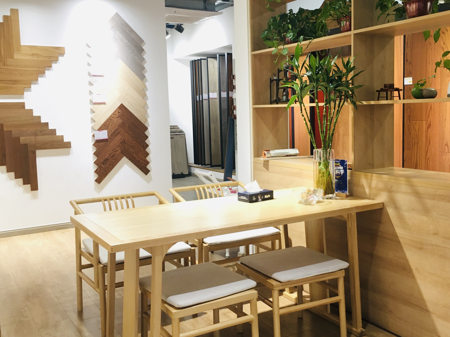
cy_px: 160
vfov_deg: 37.7
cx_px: 248
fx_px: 494
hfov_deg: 48.9
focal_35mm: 38
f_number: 2.2
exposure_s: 1/33
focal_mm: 4.15
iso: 125
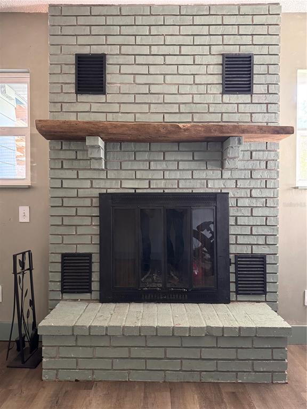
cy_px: 204
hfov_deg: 56.8
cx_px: 154
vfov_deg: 71.6
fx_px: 284
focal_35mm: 24
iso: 800
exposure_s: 1/60
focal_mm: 6.76
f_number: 1.78
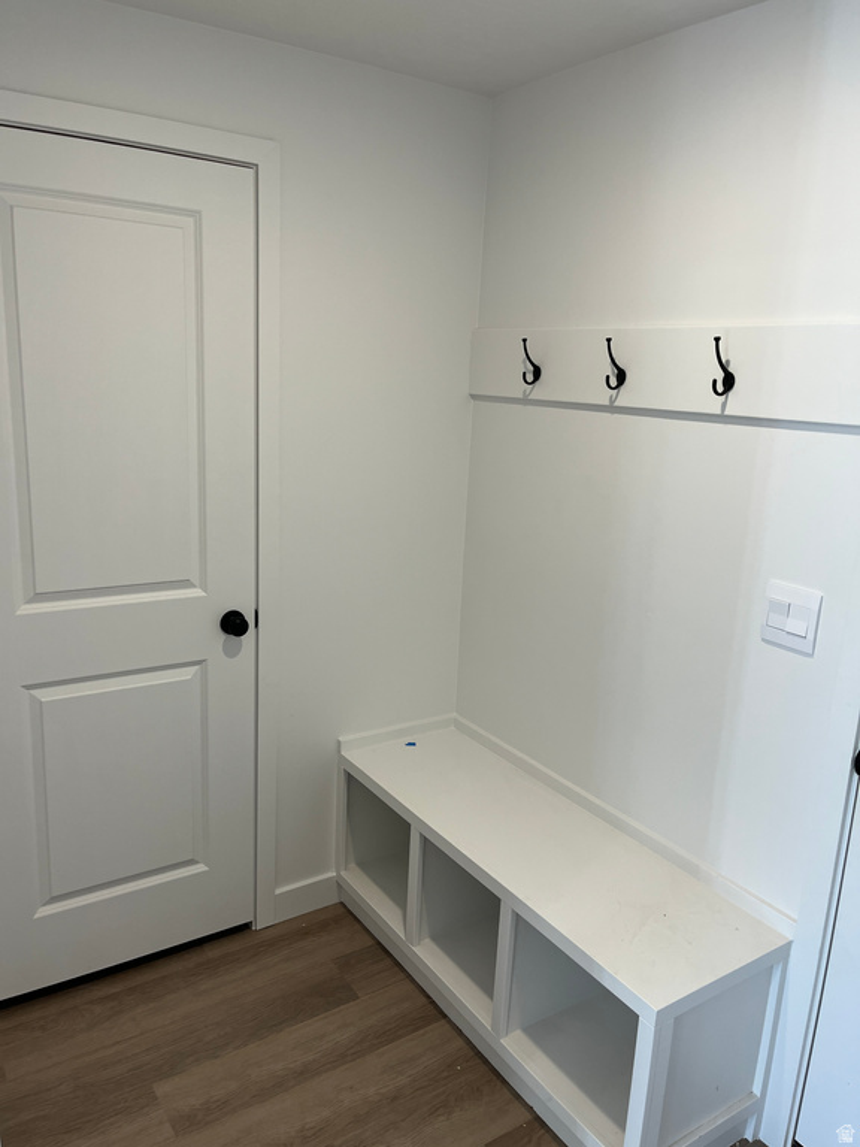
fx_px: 861
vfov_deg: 67.3
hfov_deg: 53.1
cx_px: 430
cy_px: 574
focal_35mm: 26
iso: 64
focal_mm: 5.1
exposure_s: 1/120
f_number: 1.6
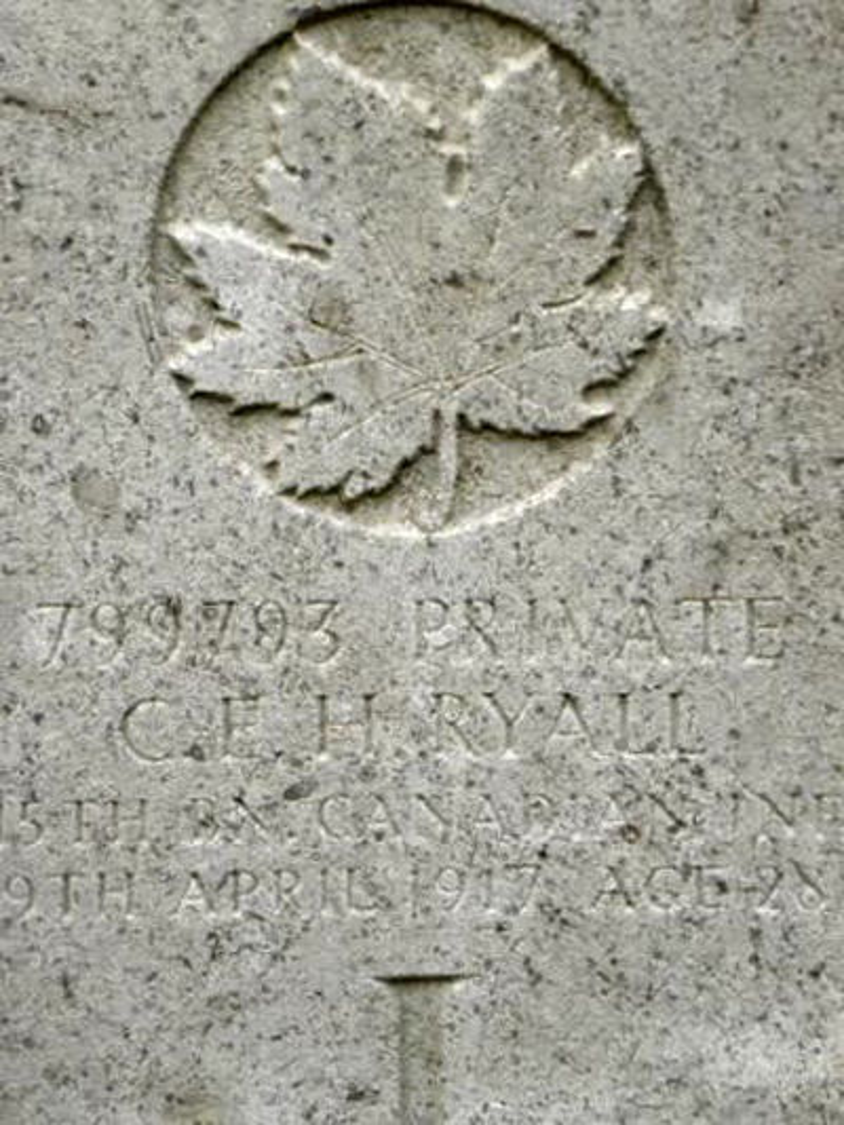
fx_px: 3087
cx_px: 422
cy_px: 562
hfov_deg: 15.6
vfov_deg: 20.6
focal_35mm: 95
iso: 135
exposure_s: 1/72
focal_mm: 16.9
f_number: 4
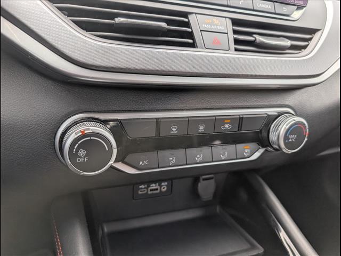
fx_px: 236
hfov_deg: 71.6
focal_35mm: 24
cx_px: 170
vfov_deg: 56.8
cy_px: 128
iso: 20
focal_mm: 6.9
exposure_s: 1/156
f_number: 1.68
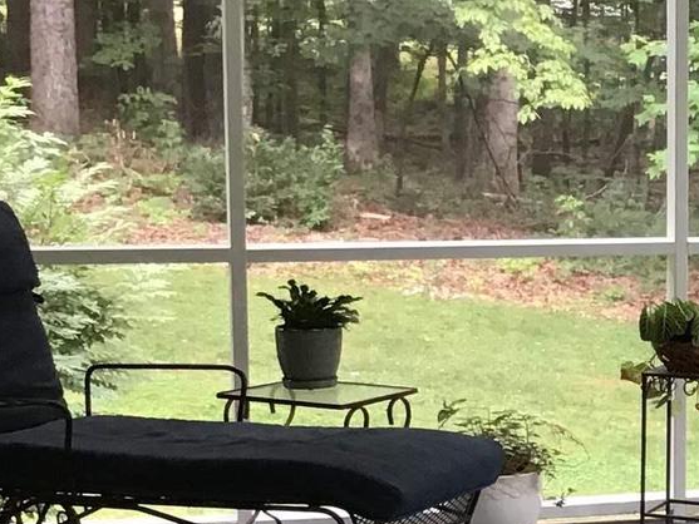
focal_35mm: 114
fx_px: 2302
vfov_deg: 13.0
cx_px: 1057
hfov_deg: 15.8
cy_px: 380
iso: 32
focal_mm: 3.3
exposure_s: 1/30
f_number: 2.4
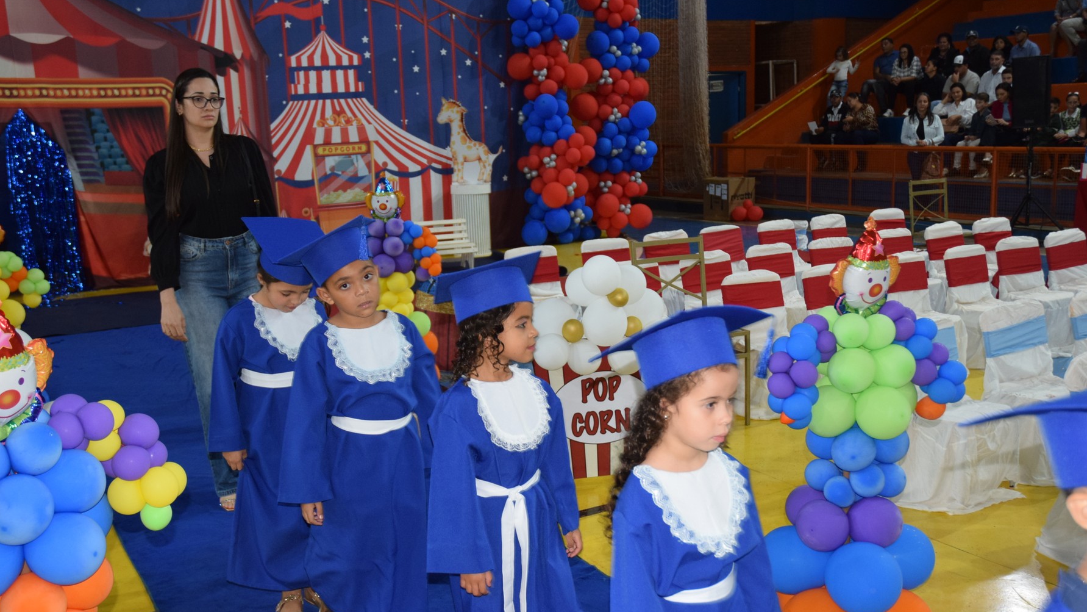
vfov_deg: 31.2
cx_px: 542
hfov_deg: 52.8
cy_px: 348
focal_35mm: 38
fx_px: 1095
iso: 1100
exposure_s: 1/60
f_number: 3.8
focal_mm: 24
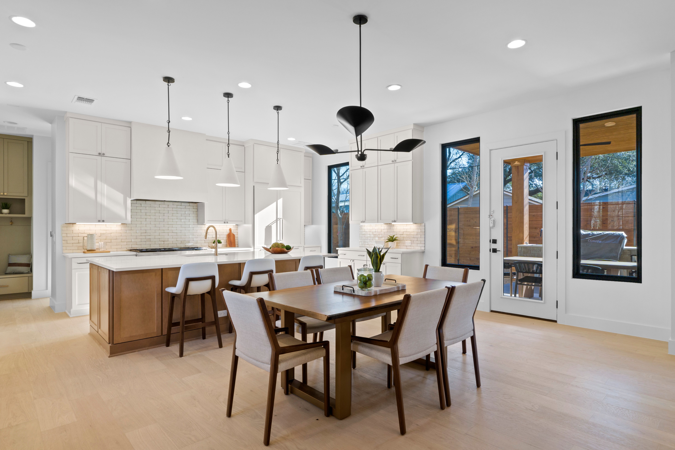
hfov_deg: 82.5
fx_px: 385
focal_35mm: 21
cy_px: 234
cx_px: 343
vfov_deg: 60.6
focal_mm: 13
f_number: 11
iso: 250
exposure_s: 1/2
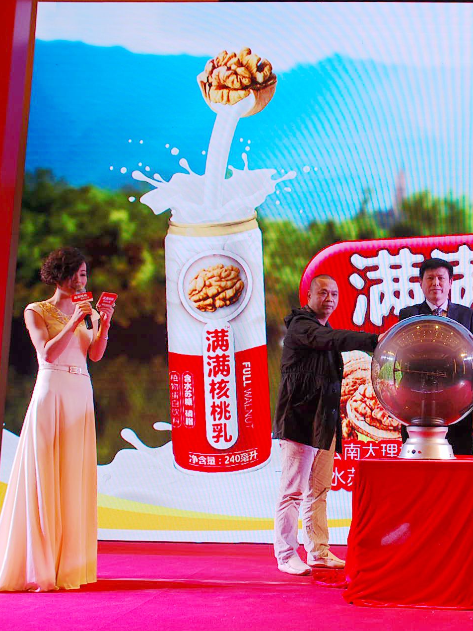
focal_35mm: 44
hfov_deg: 31.1
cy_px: 314
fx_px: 802
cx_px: 439
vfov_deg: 42.9
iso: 200
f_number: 3.8
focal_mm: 20
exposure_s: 1/50
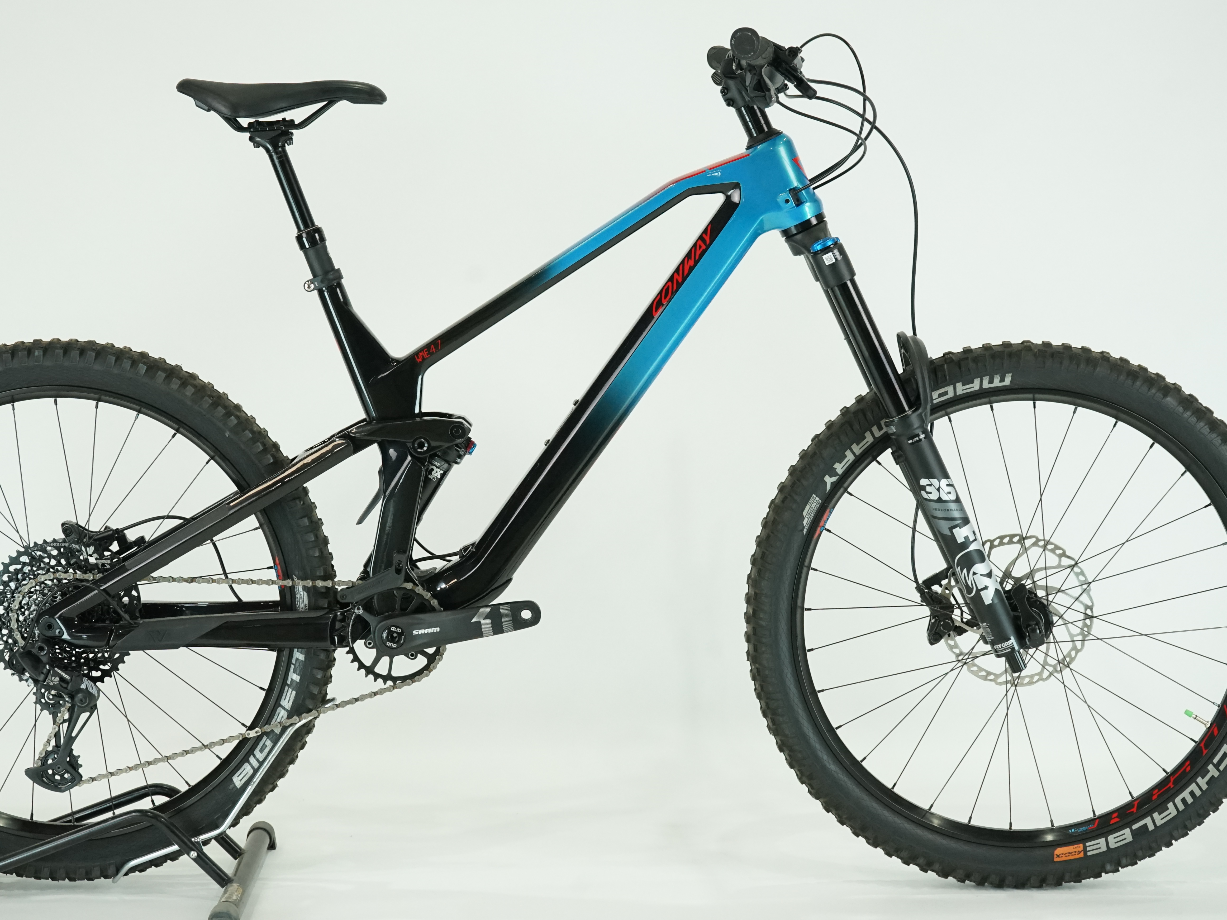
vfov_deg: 21.9
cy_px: 408
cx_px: 544
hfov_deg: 28.9
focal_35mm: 67
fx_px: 2375
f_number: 7.1
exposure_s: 1/200
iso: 2500
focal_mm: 54
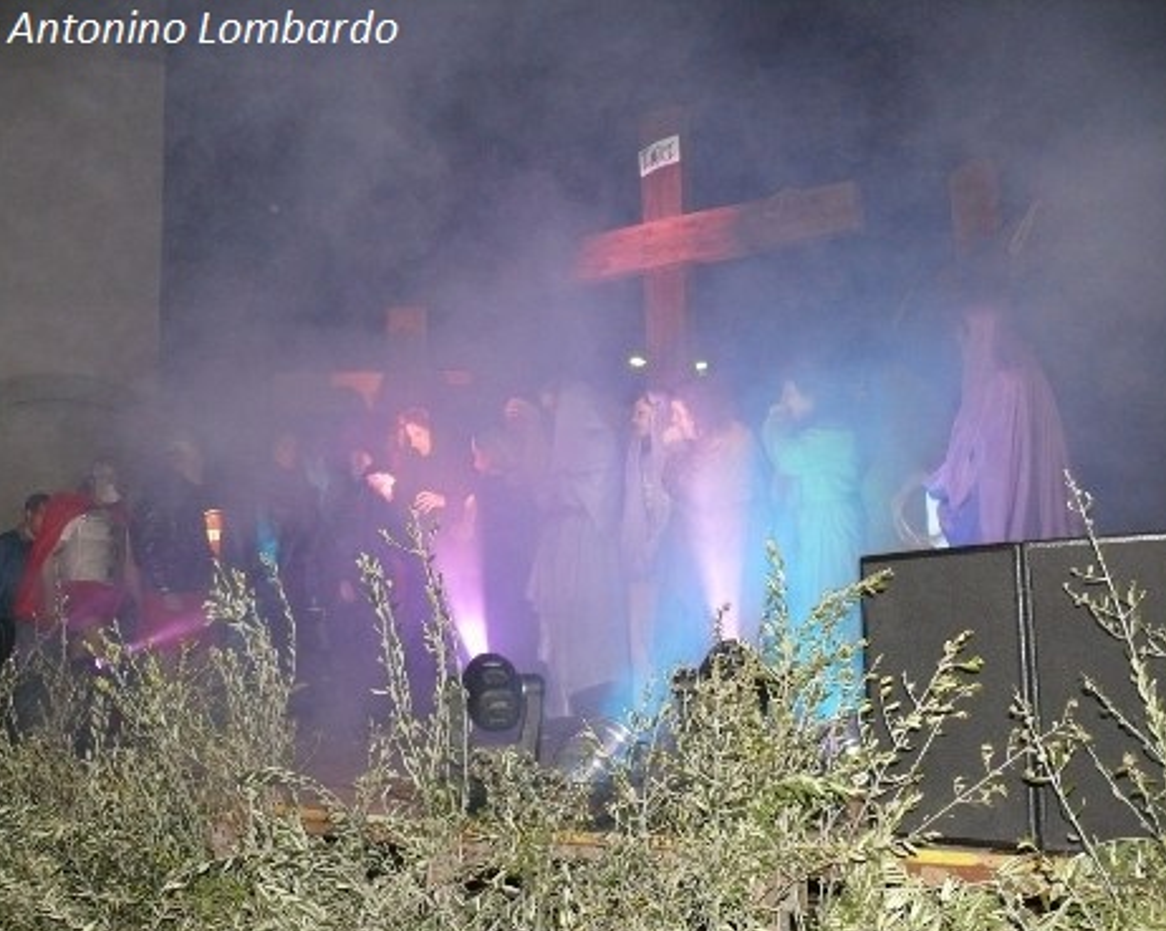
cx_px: 543
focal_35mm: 37
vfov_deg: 40.1
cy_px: 471
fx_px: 1276
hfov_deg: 49.1
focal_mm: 7.4
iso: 320
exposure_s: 1/30
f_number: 2.8
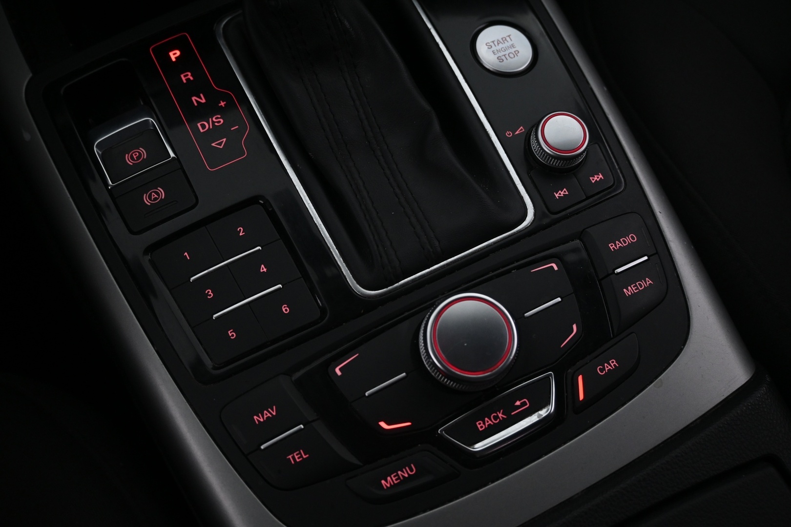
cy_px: 264
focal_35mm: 34
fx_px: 758
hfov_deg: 55.1
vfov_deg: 38.4
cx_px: 396
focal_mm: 23
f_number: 4.2
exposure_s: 1/40
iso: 1100
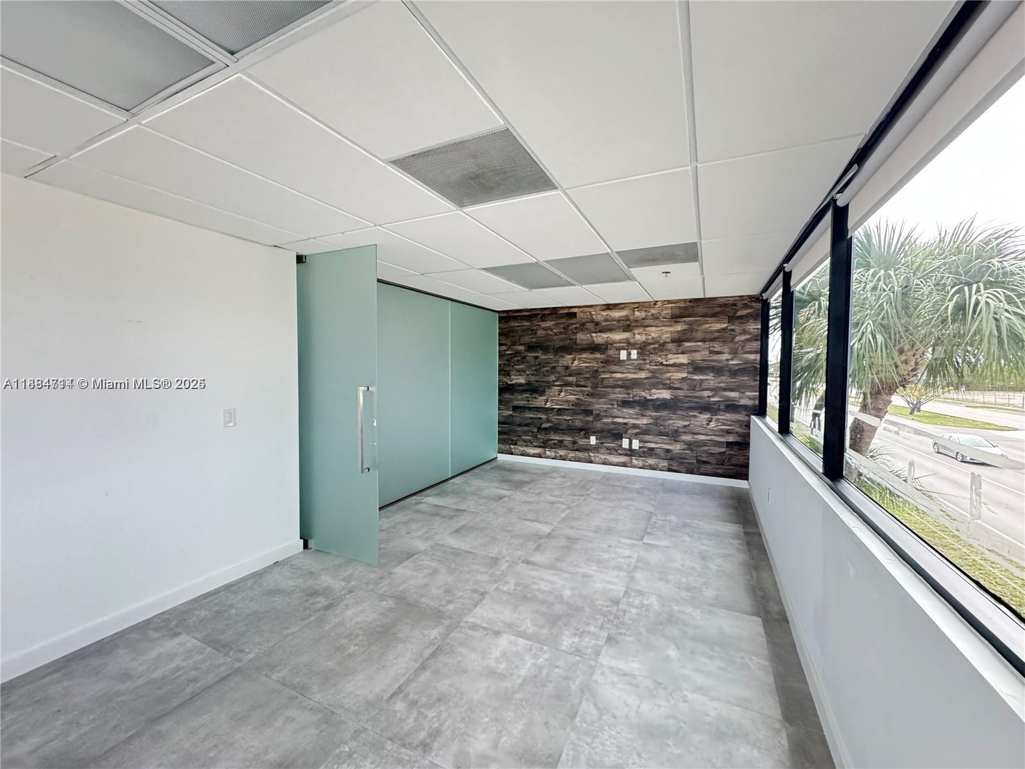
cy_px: 384
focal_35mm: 14
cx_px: 512
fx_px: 415
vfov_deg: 85.7
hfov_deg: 102.1
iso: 320
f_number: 2.2
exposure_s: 1/60
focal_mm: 2.22
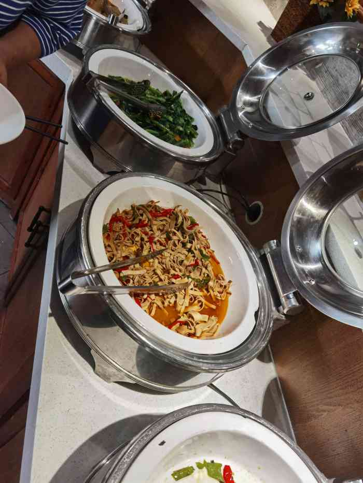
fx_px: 377
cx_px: 182
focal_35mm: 27
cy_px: 242
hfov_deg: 51.4
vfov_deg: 65.3
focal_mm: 6.71
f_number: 1.9
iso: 125
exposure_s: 1/100
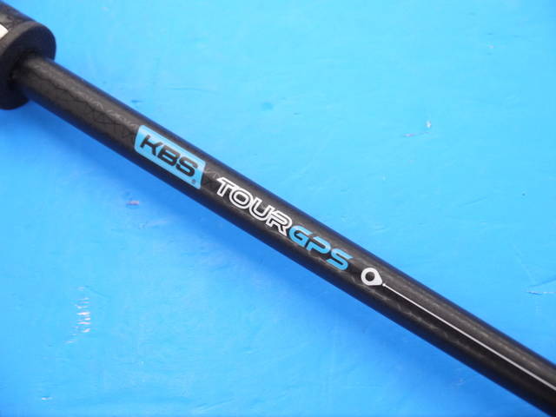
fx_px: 1349
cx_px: 278
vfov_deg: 17.6
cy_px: 208
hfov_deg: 23.3
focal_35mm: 84
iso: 800
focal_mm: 42
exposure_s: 1/80
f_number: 5.6
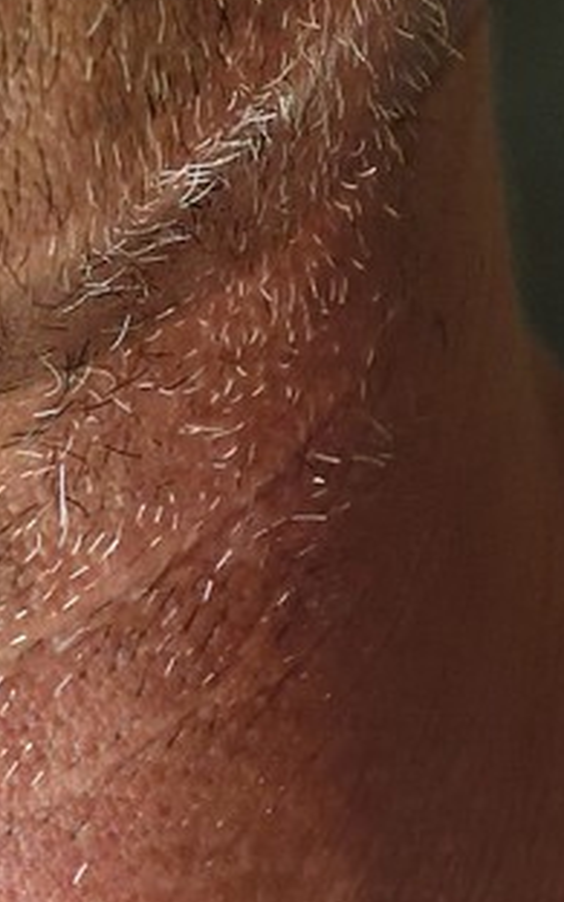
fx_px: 9001
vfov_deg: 5.7
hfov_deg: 3.6
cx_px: -283
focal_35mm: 366
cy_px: -463
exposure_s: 1/125
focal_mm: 70
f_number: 6.3
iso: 3200
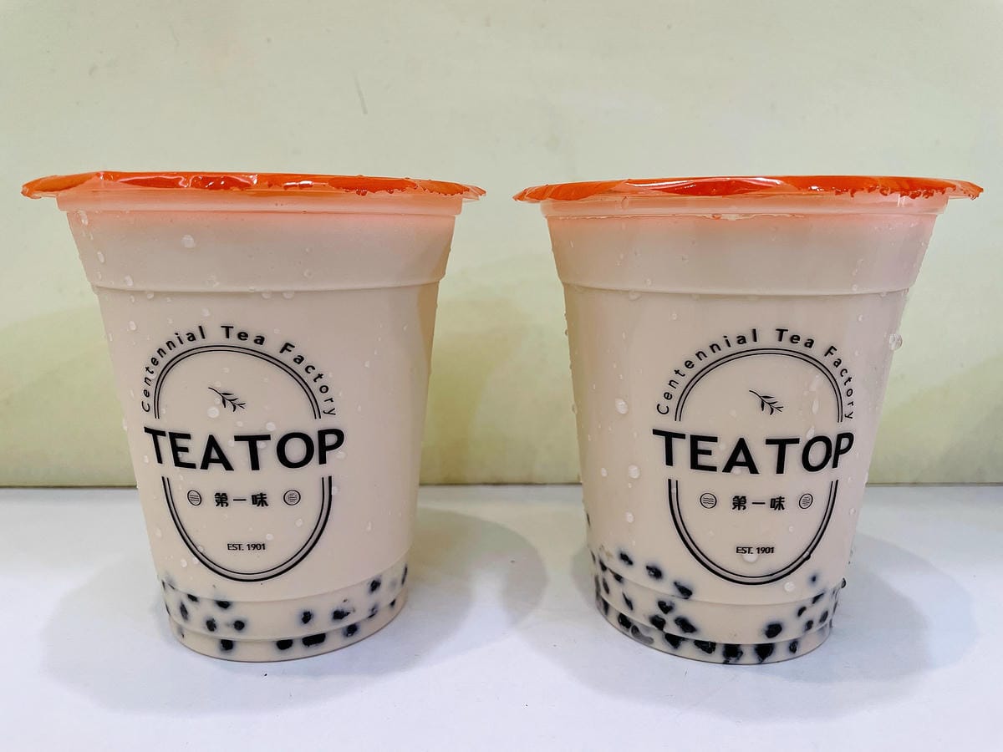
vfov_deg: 53.1
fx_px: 753
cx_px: 502
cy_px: 376
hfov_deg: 67.3
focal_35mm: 26
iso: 64
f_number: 1.6
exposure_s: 1/60
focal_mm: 4.2
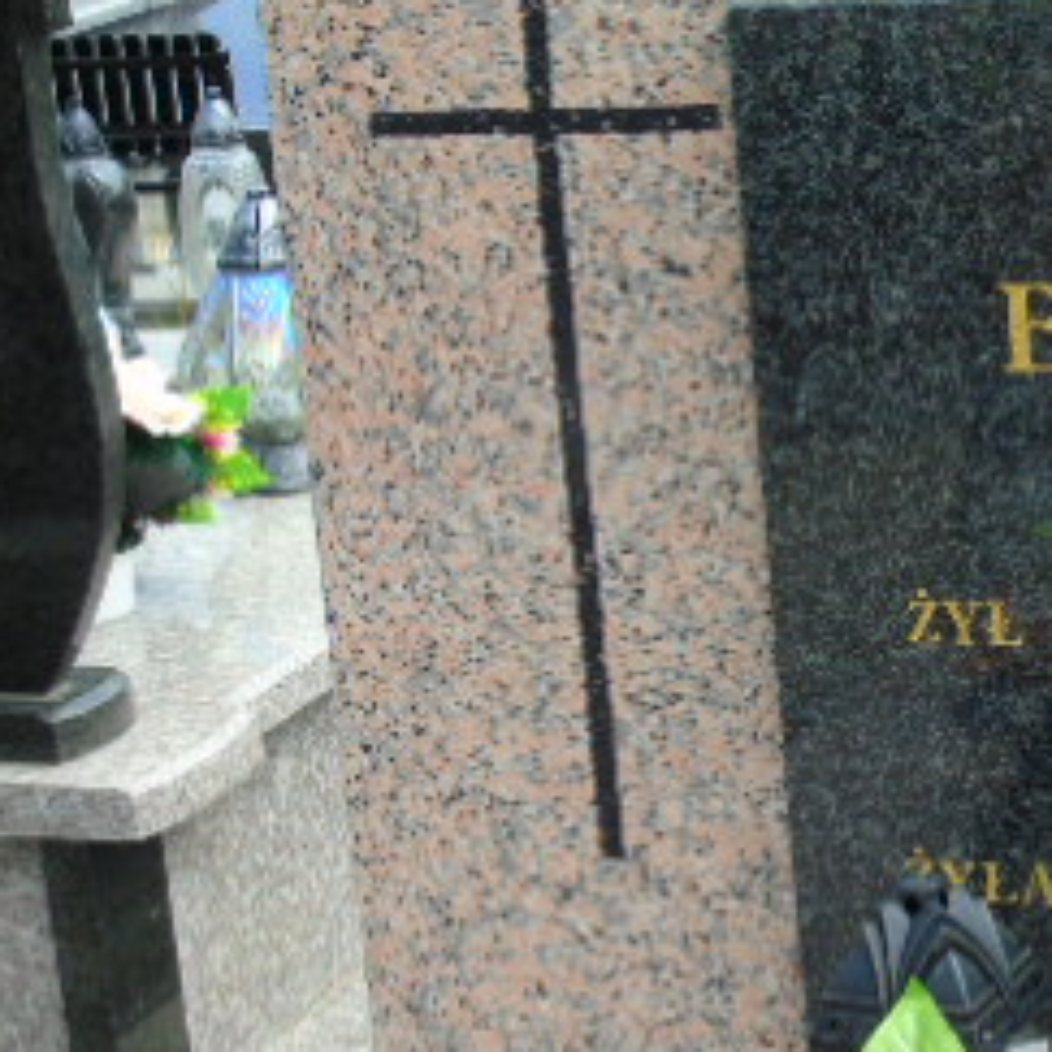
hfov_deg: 16.1
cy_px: 710
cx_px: 944
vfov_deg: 16.2
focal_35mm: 107
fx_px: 3679
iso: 80
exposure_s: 1/400
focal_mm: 8.2
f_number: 4.1
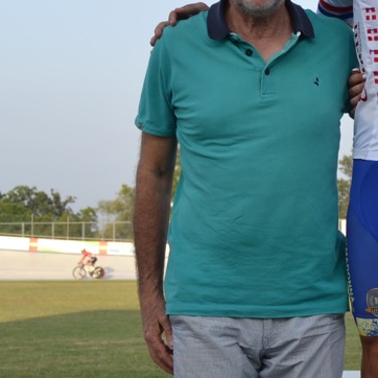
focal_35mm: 110
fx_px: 1359
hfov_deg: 15.2
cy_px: 123
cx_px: 472
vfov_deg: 15.8
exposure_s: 1/200
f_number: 7.1
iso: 100
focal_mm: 26
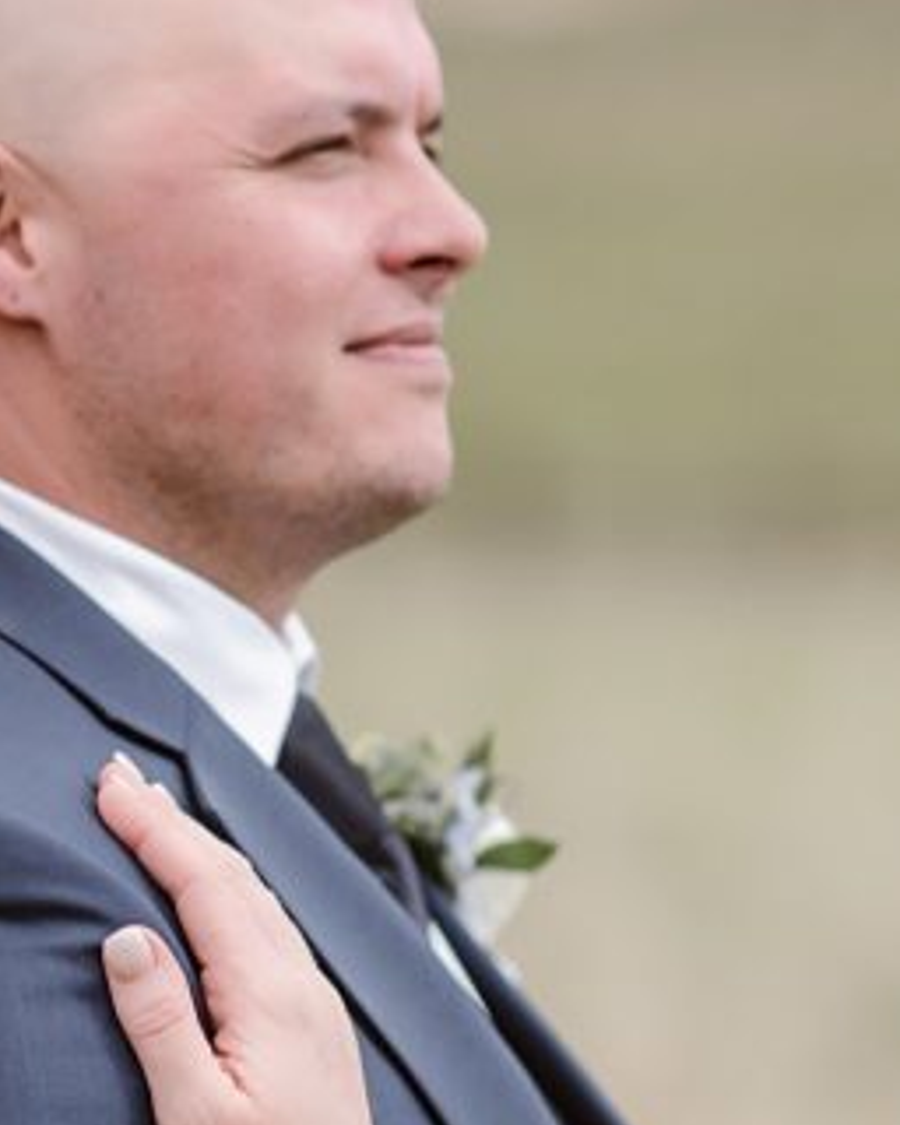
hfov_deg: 6.1
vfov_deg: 7.6
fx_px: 8490
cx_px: 67
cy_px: 928
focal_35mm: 255
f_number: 2
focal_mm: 85
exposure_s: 1/4000
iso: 200
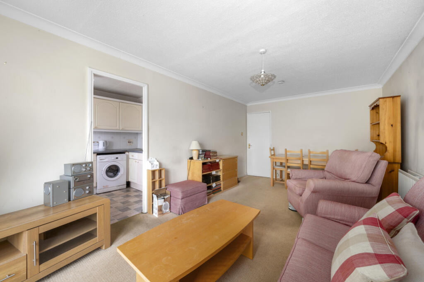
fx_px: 165
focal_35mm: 14
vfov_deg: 81.1
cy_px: 141
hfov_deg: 104.3
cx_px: 212
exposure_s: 4
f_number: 16
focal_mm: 14
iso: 200
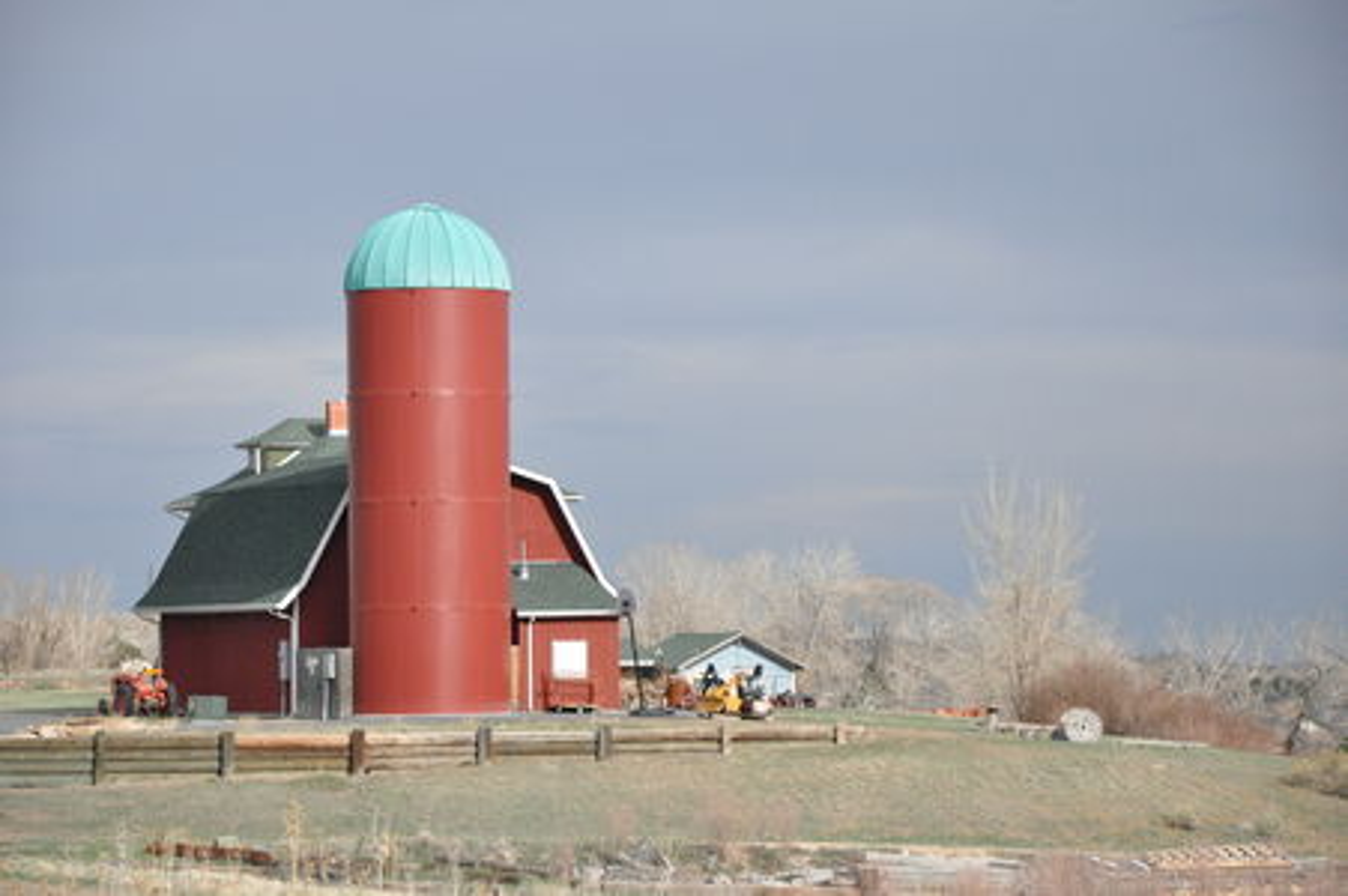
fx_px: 5893
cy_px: 448
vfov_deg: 8.7
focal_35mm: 158
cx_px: 674
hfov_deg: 13.0
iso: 1600
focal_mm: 105
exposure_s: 1/4000
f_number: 8
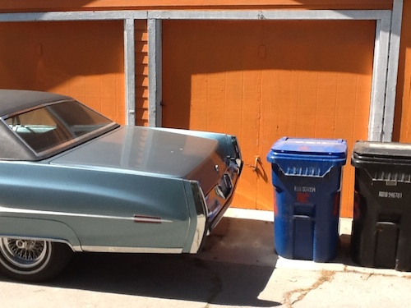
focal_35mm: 32
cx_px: 206
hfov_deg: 56.8
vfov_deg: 44.2
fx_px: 380
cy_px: 154
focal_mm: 2.03
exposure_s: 1/923
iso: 80
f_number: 2.4
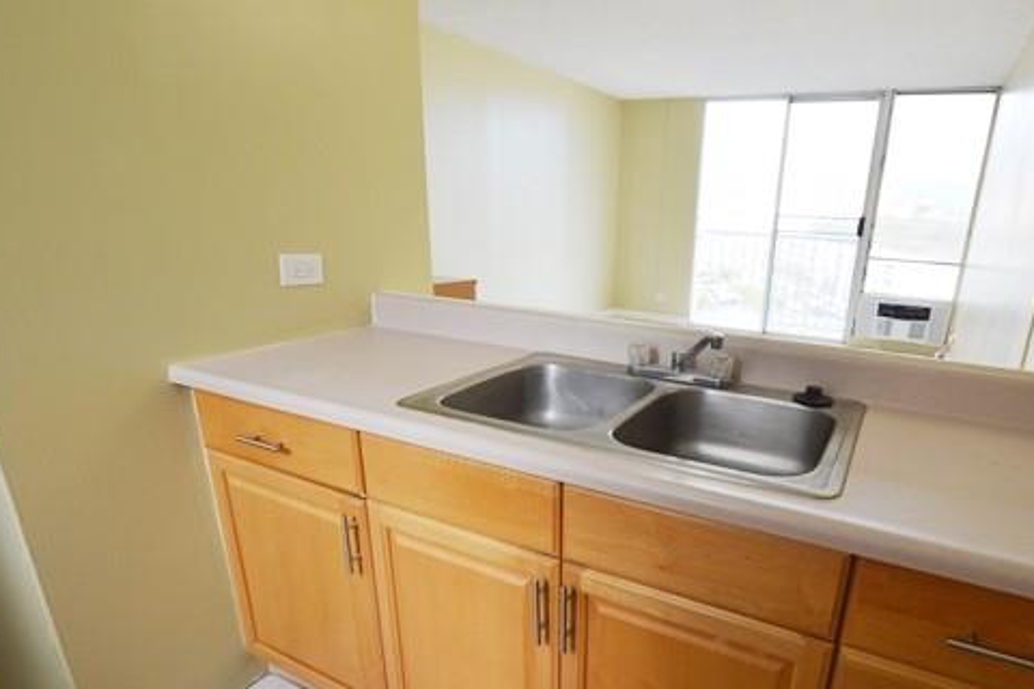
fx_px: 574
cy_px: 424
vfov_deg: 61.2
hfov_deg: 82.9
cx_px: 625
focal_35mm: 20
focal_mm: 10
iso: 400
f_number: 5
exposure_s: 1/100
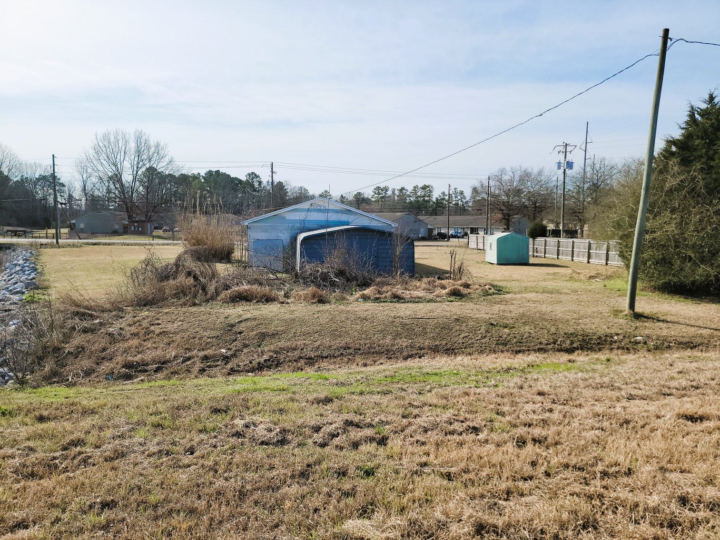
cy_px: 270
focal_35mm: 24
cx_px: 360
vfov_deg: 56.8
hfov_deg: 71.6
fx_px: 499
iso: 16
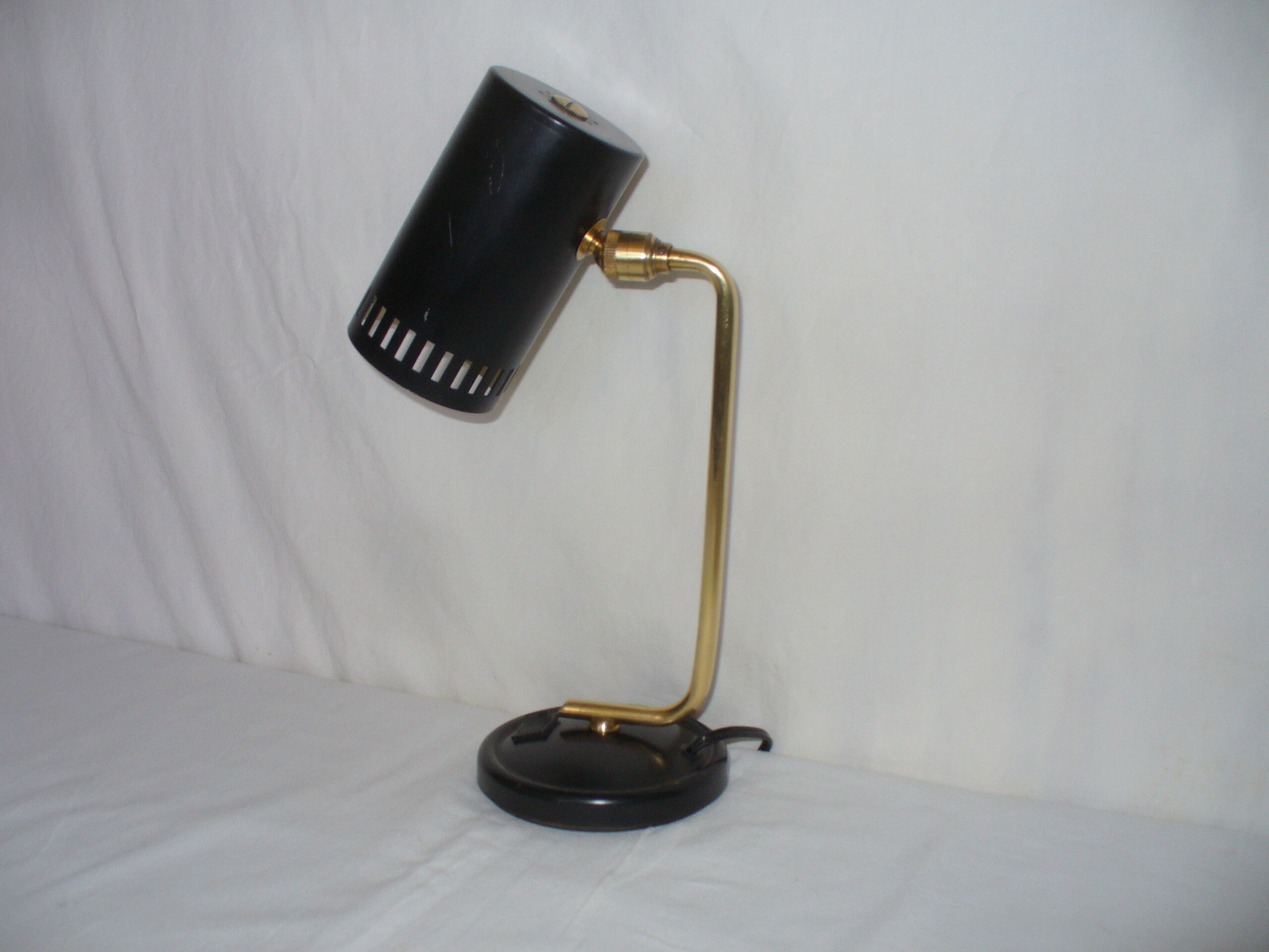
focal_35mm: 37
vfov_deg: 38.7
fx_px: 1356
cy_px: 476
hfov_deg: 50.1
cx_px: 634
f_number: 2.8
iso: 80
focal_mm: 6.1
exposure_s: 1/60
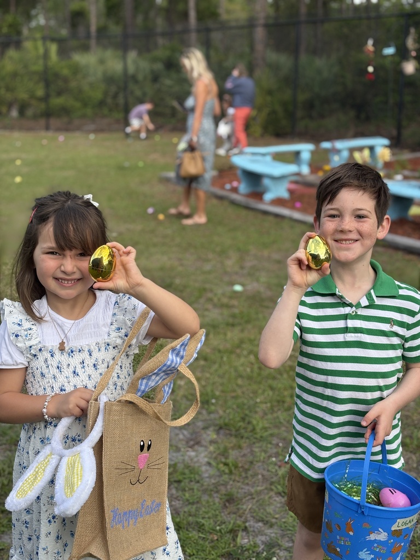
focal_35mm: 52
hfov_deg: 28.0
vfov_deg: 36.8
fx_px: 841
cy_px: 280
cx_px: 210
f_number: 1.6
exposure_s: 1/1032
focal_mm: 5.96
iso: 40
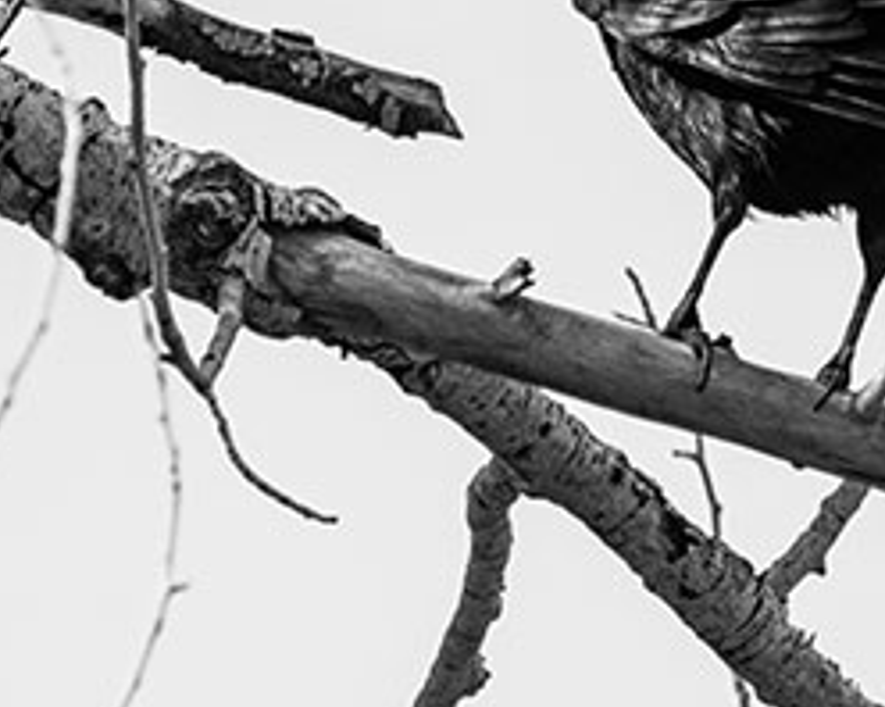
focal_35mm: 1607
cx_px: 732
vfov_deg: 1.0
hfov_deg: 1.2
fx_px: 42058
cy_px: 159
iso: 1400
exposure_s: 1/2000
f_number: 12
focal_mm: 850
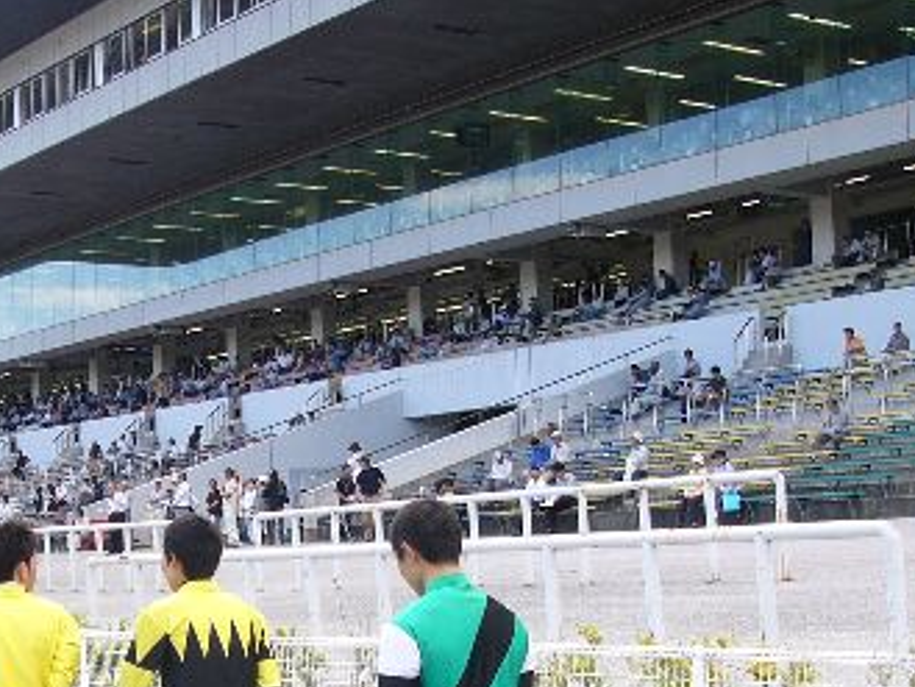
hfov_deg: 27.3
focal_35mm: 70
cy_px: 526
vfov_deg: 20.8
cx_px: 197
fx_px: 1851
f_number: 4
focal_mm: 6
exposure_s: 1/200
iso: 50
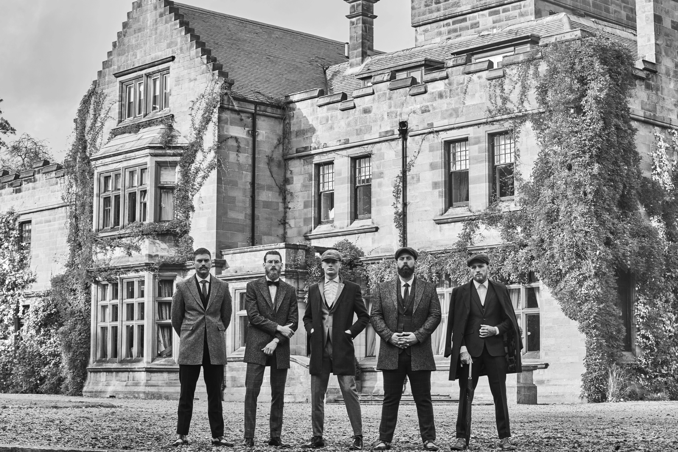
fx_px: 1319
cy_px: 226
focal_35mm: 70
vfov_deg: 19.5
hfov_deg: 28.8
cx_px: 339
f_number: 9
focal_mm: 70
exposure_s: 1/160
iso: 400
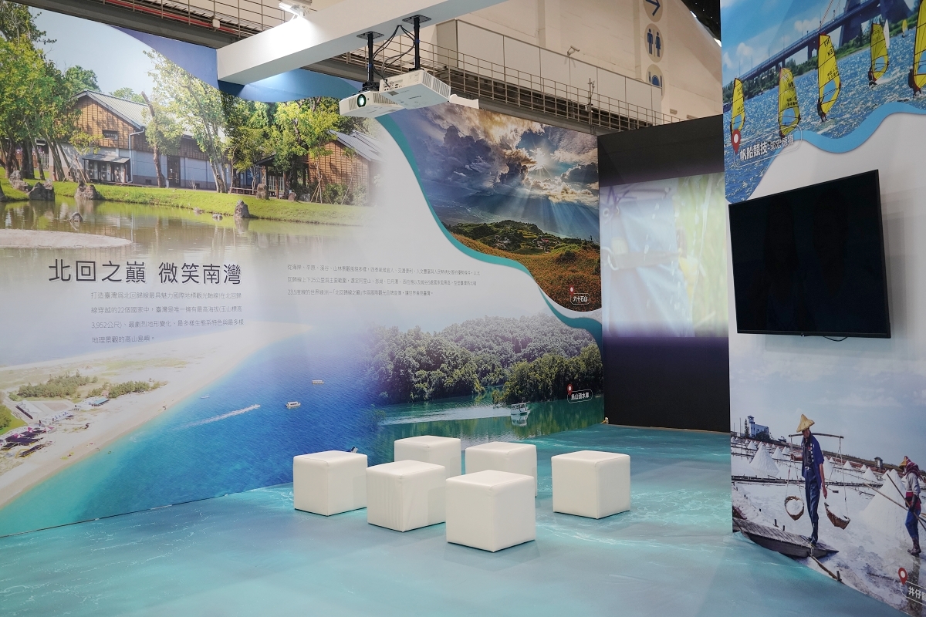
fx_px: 900
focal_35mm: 35
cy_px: 308
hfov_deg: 54.4
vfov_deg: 37.9
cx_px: 463
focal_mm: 35
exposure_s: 1/160
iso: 1600
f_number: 3.2
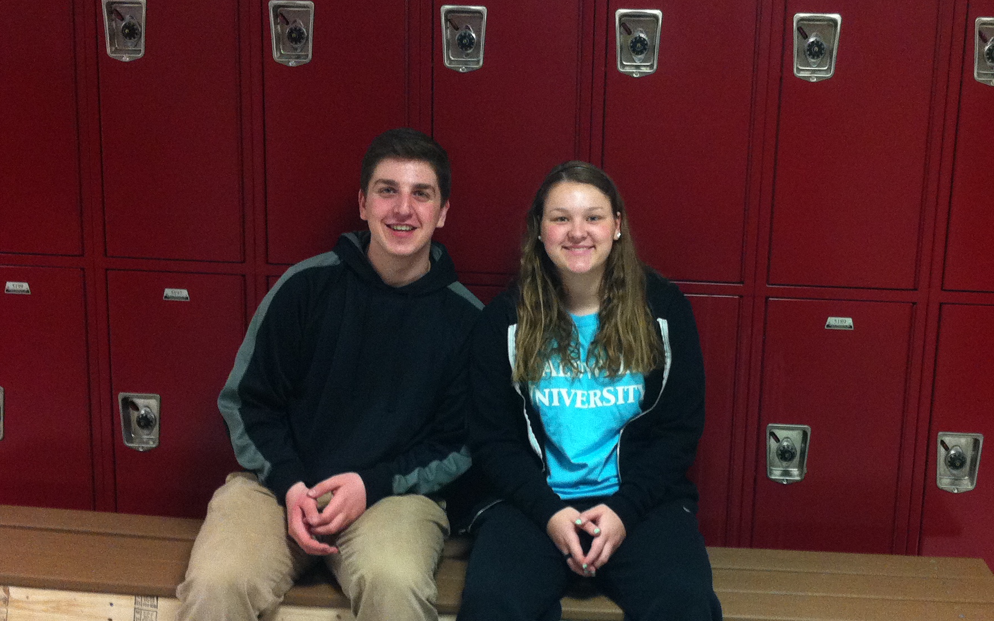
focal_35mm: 54
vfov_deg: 23.9
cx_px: 588
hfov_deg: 37.4
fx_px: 1463
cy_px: 411
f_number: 2.8
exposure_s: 1/15
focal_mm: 3.85
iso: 200
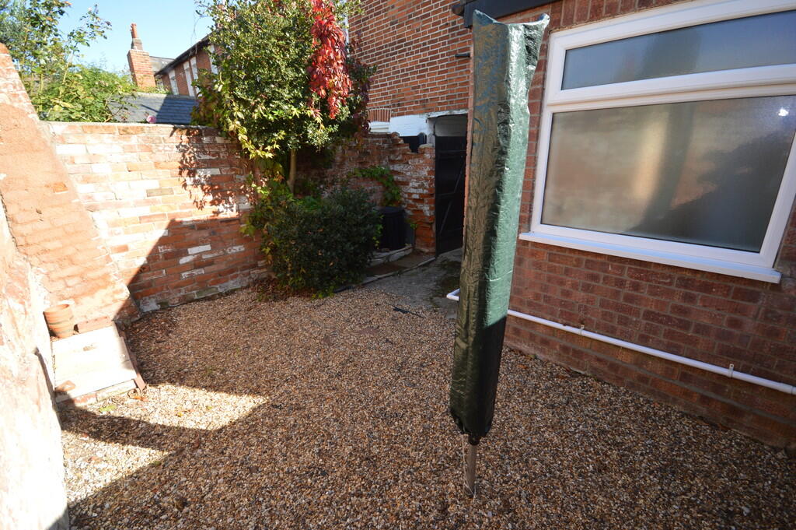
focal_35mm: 15
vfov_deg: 77.2
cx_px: 398
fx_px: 331
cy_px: 265
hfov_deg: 100.4
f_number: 5.6
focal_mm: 10
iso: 110
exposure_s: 1/125
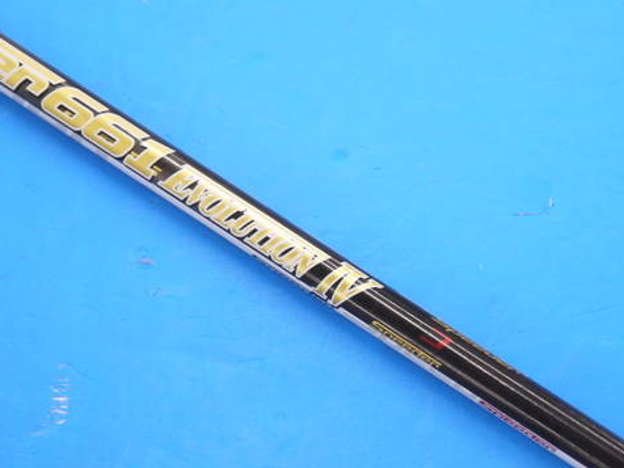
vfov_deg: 13.1
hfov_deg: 17.4
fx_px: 2037
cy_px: 281
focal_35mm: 113
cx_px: 371
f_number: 5.6
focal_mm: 42
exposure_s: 1/80
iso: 640
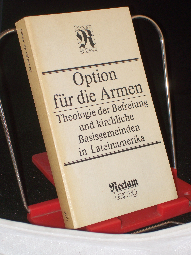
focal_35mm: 102
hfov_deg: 14.5
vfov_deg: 19.2
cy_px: 128
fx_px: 750
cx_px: 96
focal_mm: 16.8
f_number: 4.6
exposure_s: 1/100
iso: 80
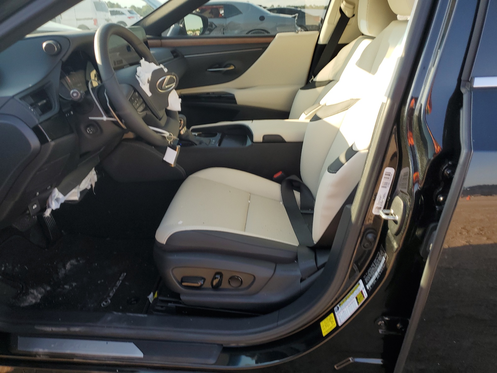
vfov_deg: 53.1
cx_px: 248
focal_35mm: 26
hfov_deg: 67.3
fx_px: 373
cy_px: 186
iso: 50
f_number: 1.5
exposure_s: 1/526
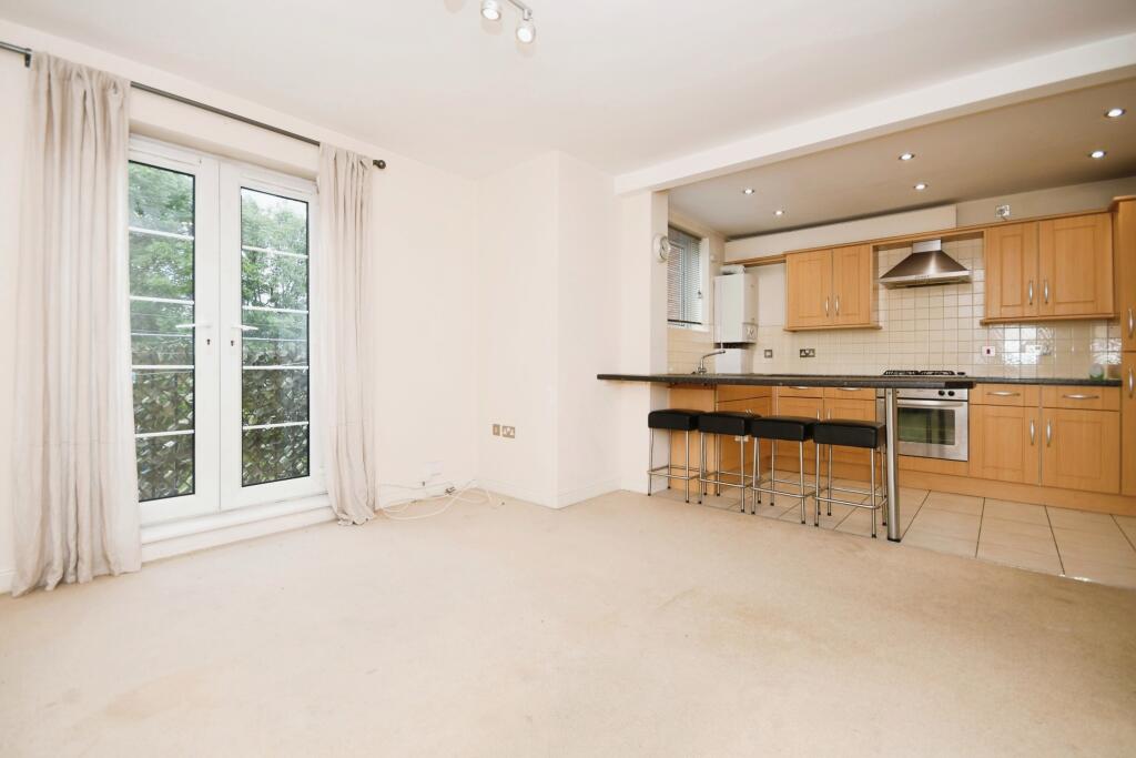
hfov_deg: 100.4
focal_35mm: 15
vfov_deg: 77.3
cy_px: 379
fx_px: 473
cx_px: 568
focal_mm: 10
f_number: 8
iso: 400
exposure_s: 1/60
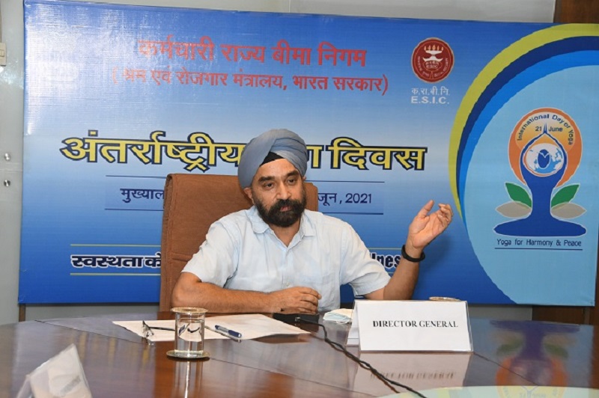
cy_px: 199
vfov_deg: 17.5
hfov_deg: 26.0
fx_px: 1297
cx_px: 300
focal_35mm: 78
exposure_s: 1/125
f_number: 6.3
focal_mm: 52
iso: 1600
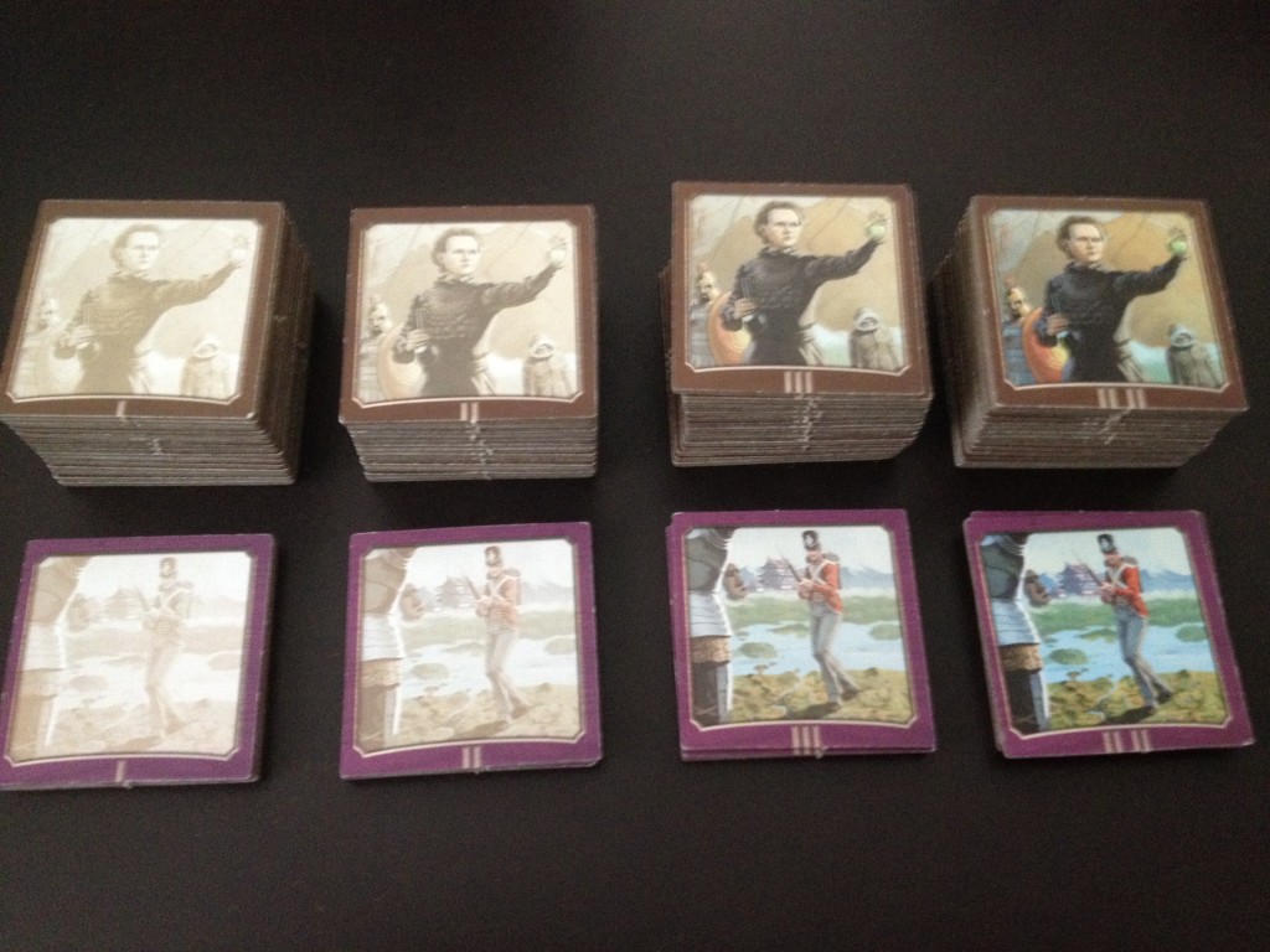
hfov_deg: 52.6
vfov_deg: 40.7
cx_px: 635
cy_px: 476
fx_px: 1284
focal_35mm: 35
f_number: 2.4
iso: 320
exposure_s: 1/15
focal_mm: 4.28
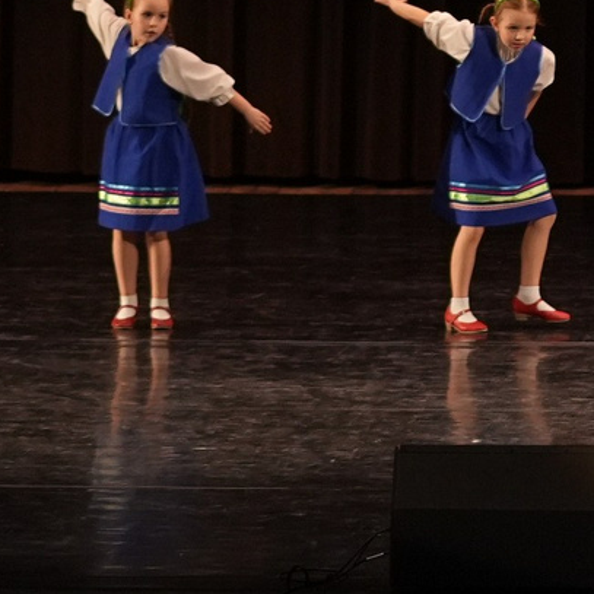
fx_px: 7261
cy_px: -633
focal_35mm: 374
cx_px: 1299
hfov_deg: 4.6
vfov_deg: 4.6
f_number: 2.8
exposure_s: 1/400
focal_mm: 70
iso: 1600
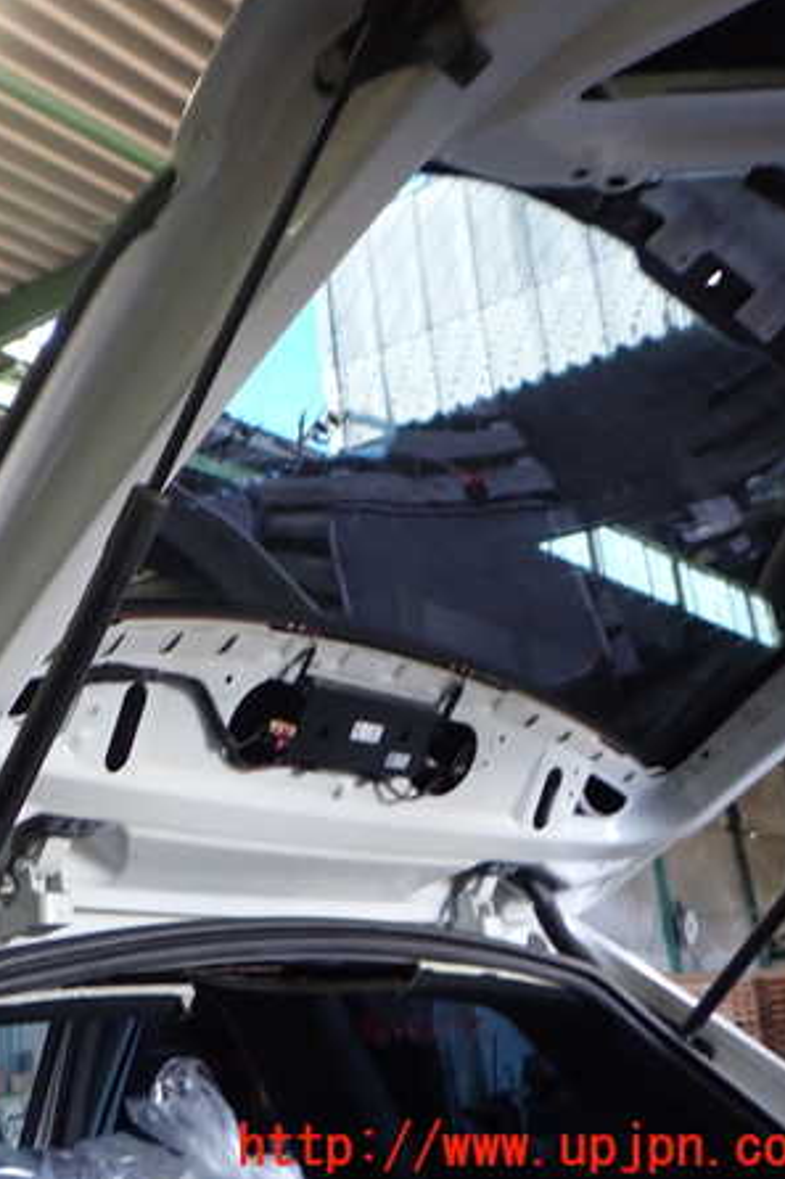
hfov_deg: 30.1
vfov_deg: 46.4
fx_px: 1375
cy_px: 587
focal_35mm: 42
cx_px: 42
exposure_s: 1/40
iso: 200
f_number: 2.3
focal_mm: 5.4
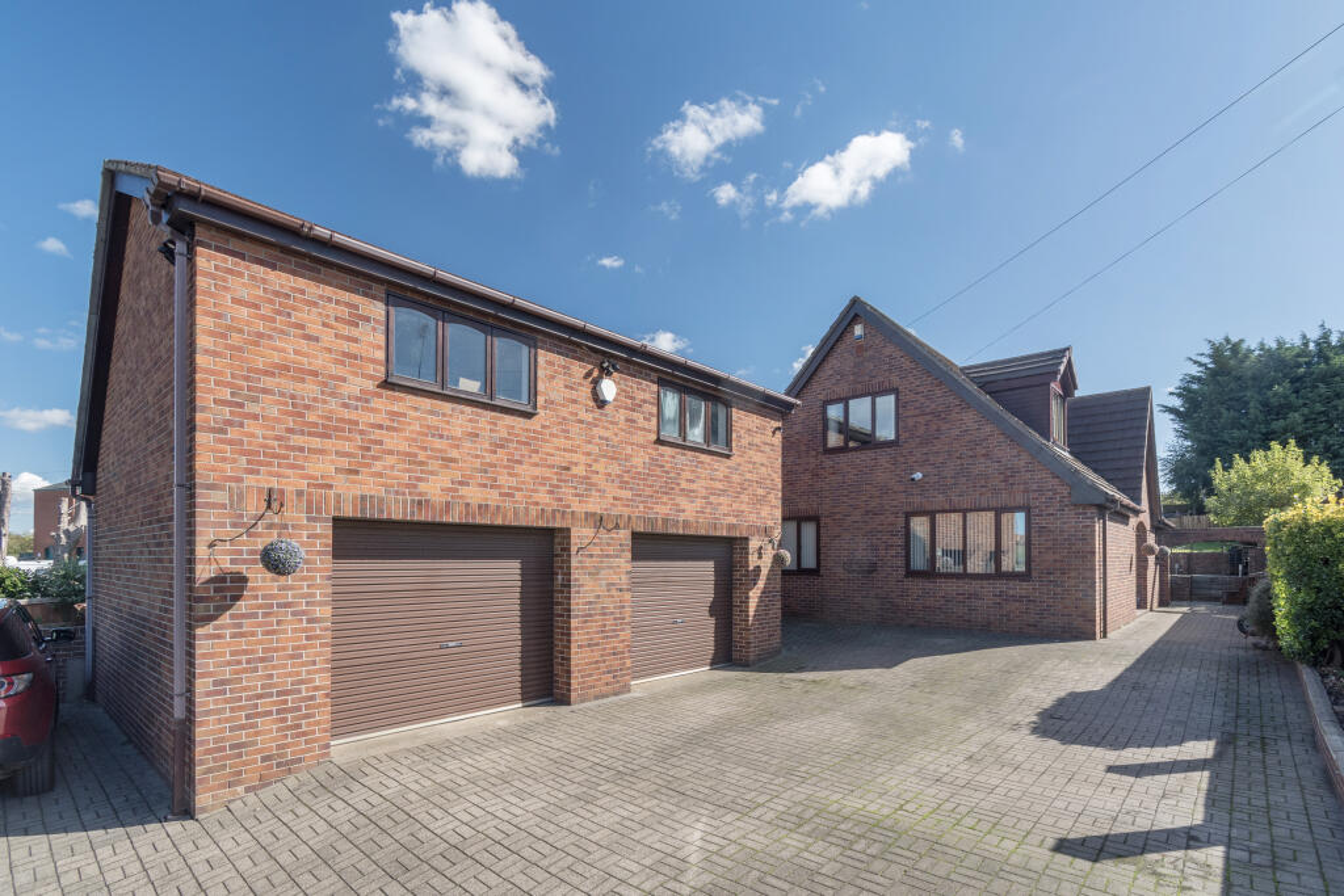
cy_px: 448
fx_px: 560
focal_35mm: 15
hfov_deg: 100.4
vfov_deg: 77.3
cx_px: 672
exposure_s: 1/125
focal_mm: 10
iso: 100
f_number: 8
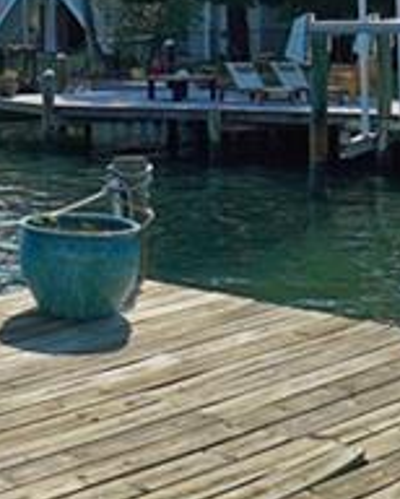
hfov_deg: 16.2
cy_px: 82
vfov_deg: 23.4
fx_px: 1182
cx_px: -317
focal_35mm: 80
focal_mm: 16
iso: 100
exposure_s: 1/400
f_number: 8
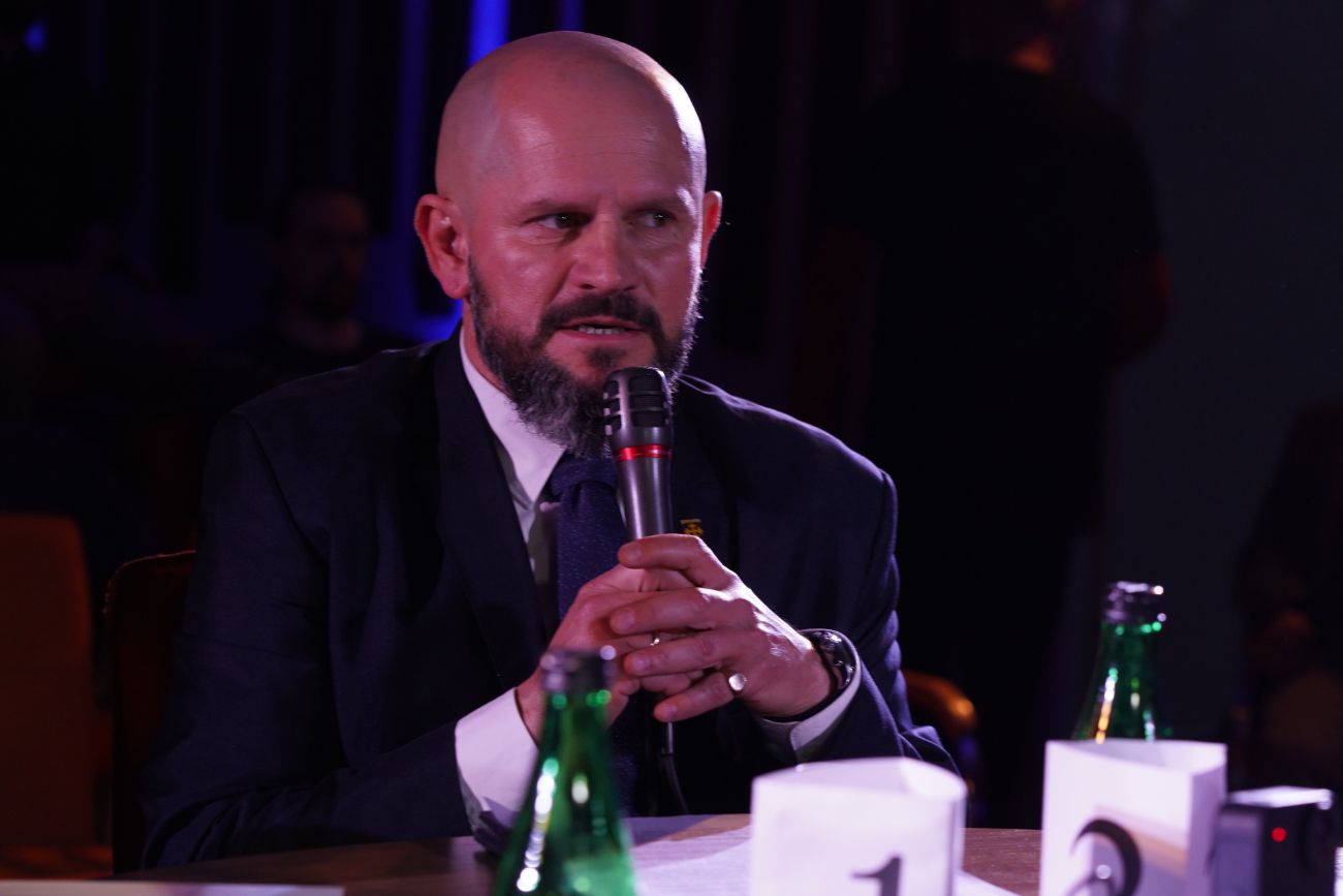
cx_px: 672
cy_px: 448
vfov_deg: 13.0
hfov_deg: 19.5
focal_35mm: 105
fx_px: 3917
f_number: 6.3
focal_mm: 105
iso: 2500
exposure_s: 1/160
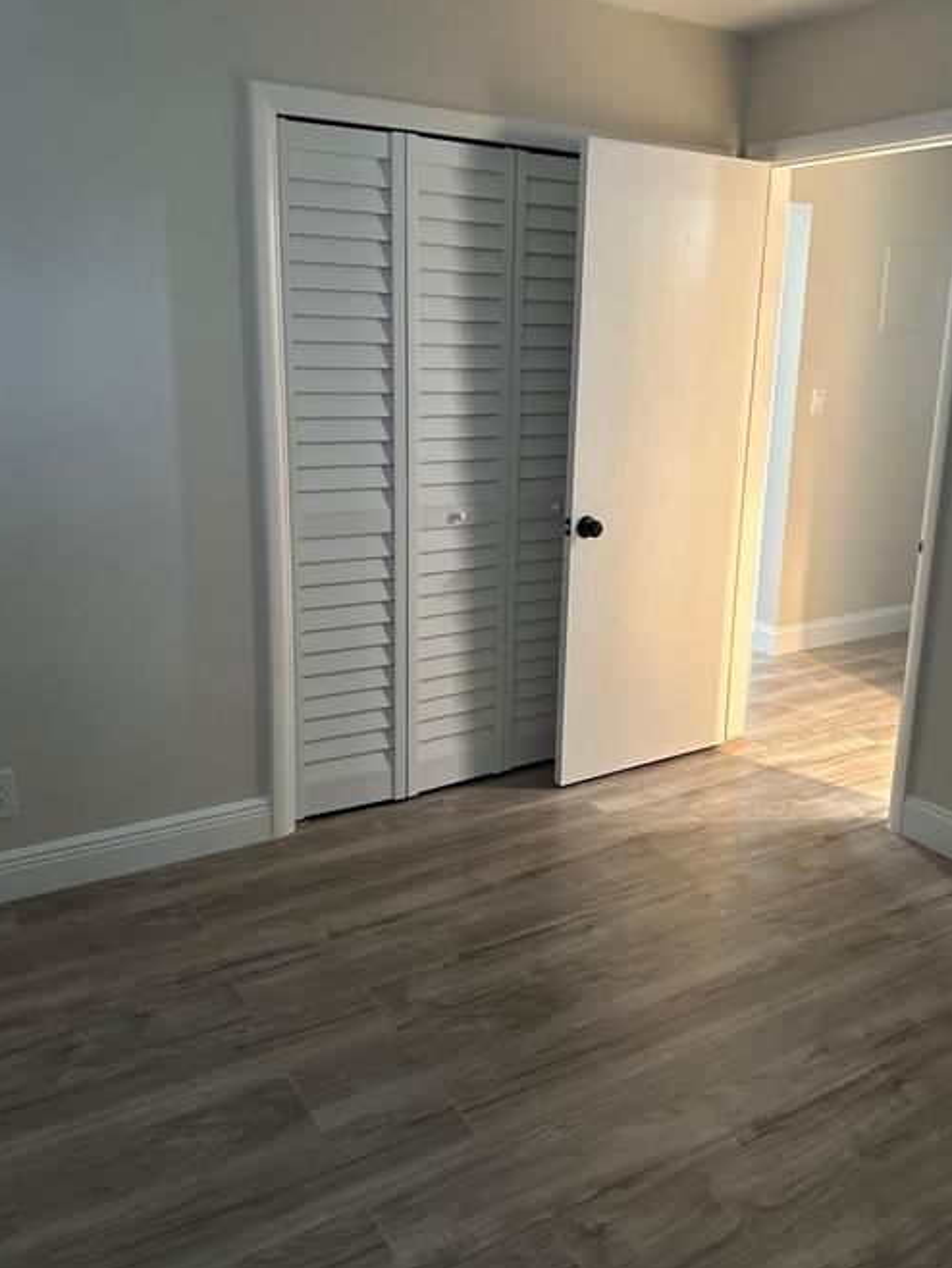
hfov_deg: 49.7
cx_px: 505
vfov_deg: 63.3
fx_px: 1026
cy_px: 570
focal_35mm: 28
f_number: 1.78
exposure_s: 1/60
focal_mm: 6.86
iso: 640
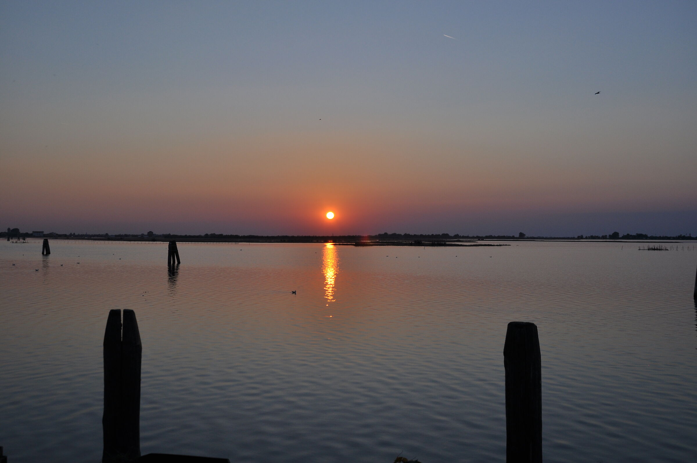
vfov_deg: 35.4
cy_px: 232
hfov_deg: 51.3
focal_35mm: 38
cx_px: 348
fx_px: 725
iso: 200
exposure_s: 1/200
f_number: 7.1
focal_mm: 25
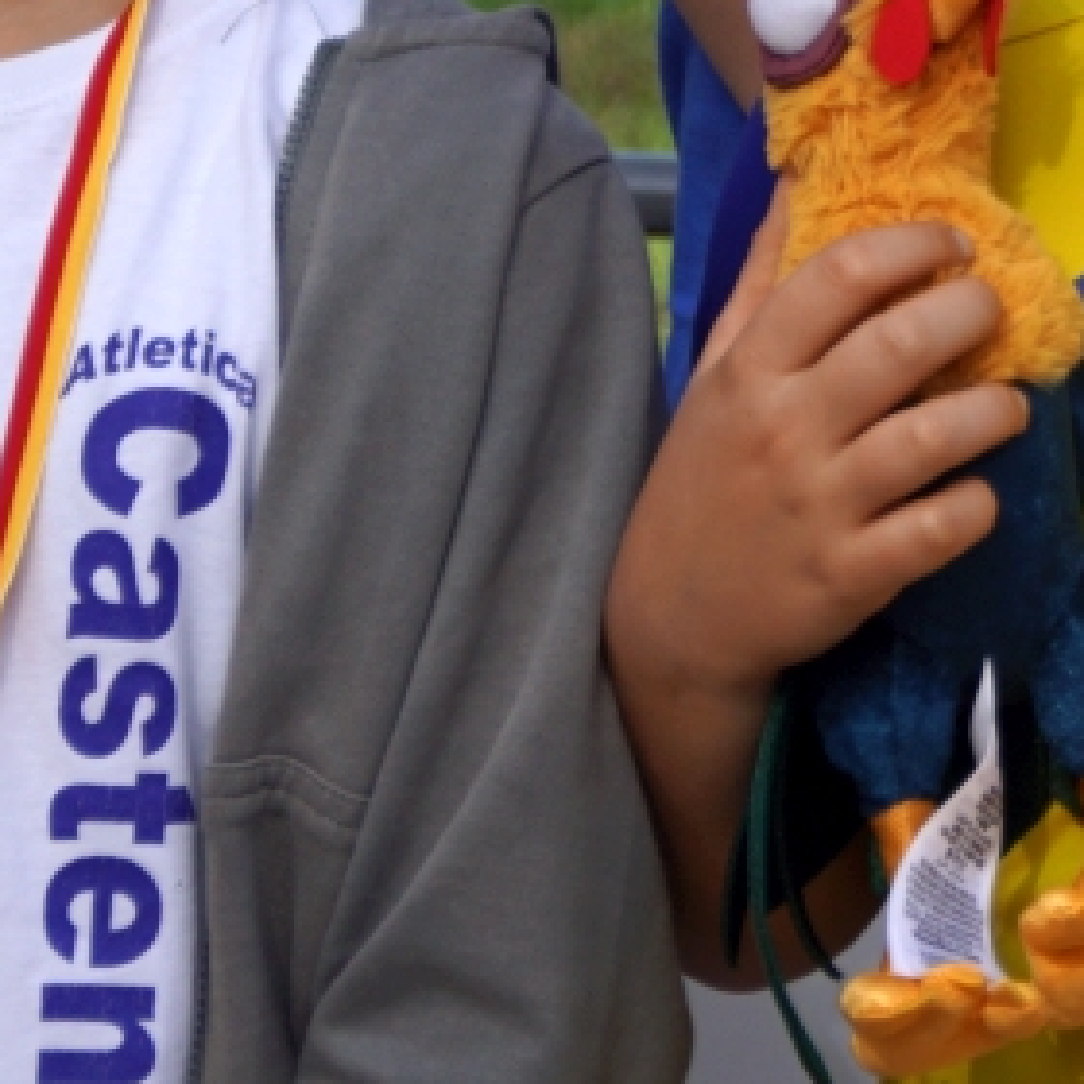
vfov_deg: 4.3
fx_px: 14520
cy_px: 124
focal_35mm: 410
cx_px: 1641
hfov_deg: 4.3
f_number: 5.6
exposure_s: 1/320
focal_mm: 75
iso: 100
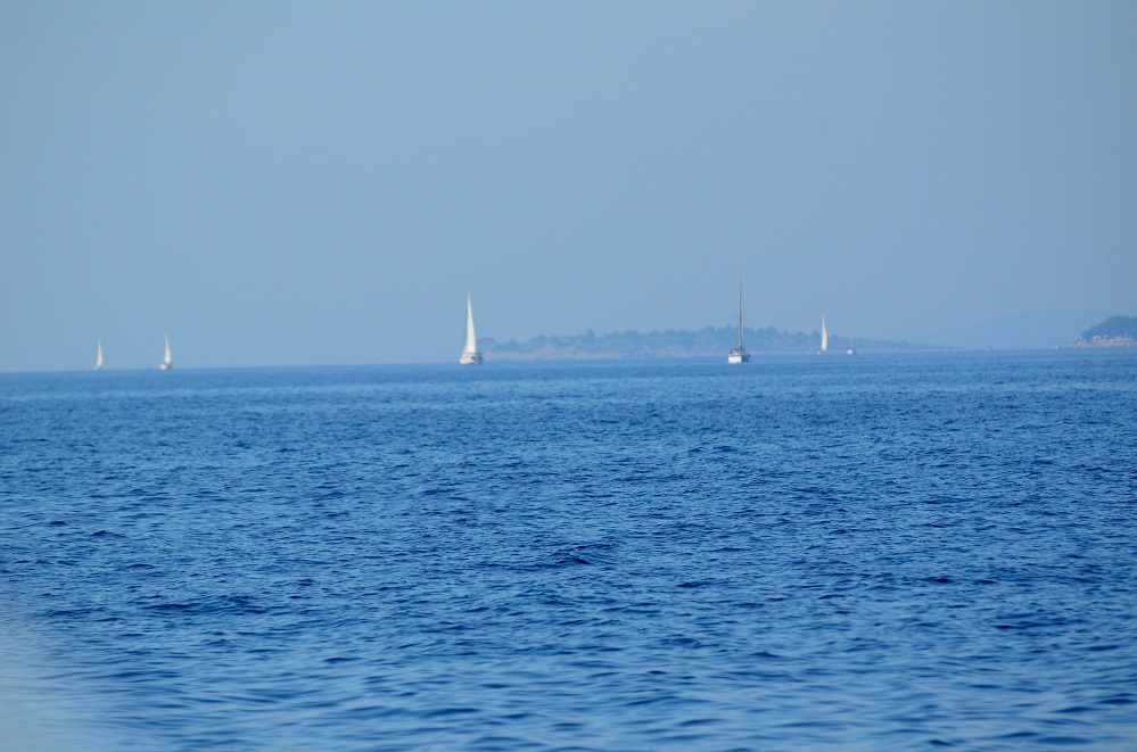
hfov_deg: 6.3
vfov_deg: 4.1
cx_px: 568
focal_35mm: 330
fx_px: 10398
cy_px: 376
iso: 400
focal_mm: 220
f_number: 5.6
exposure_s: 1/2500
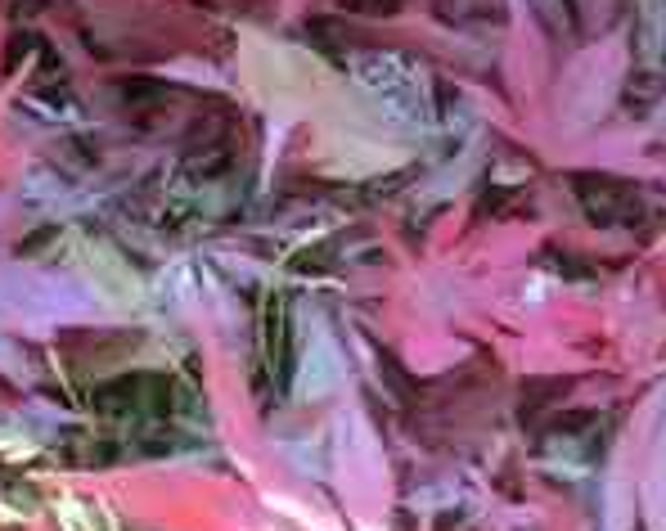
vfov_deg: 5.9
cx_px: -148
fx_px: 5059
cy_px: -259
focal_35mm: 257
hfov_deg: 7.5
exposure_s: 1/125
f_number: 5.5
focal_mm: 13.9
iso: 320
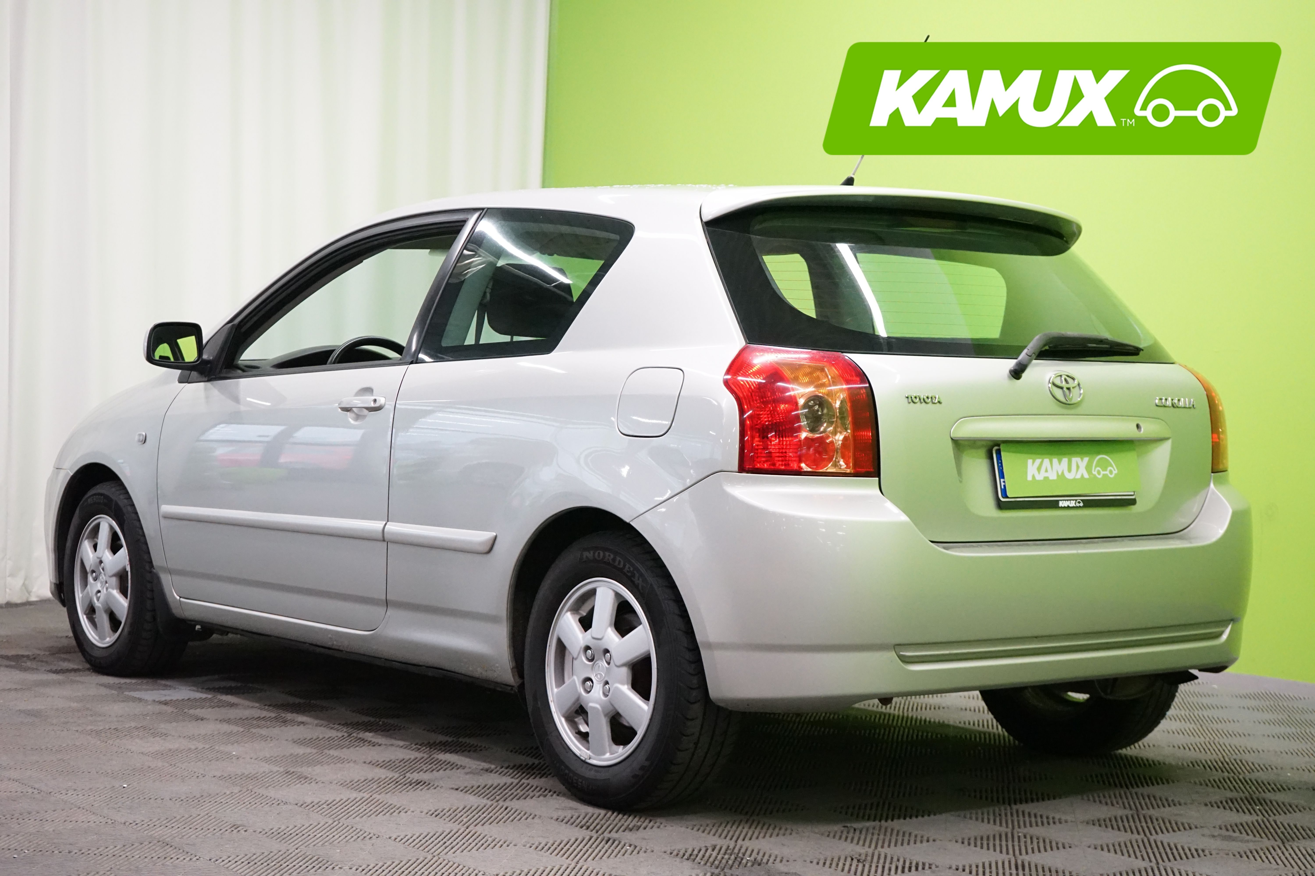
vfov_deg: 23.0
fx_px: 2155
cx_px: 658
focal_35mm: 59
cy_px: 438
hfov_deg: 33.9
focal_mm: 59
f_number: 6.3
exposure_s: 1/250
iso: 6400
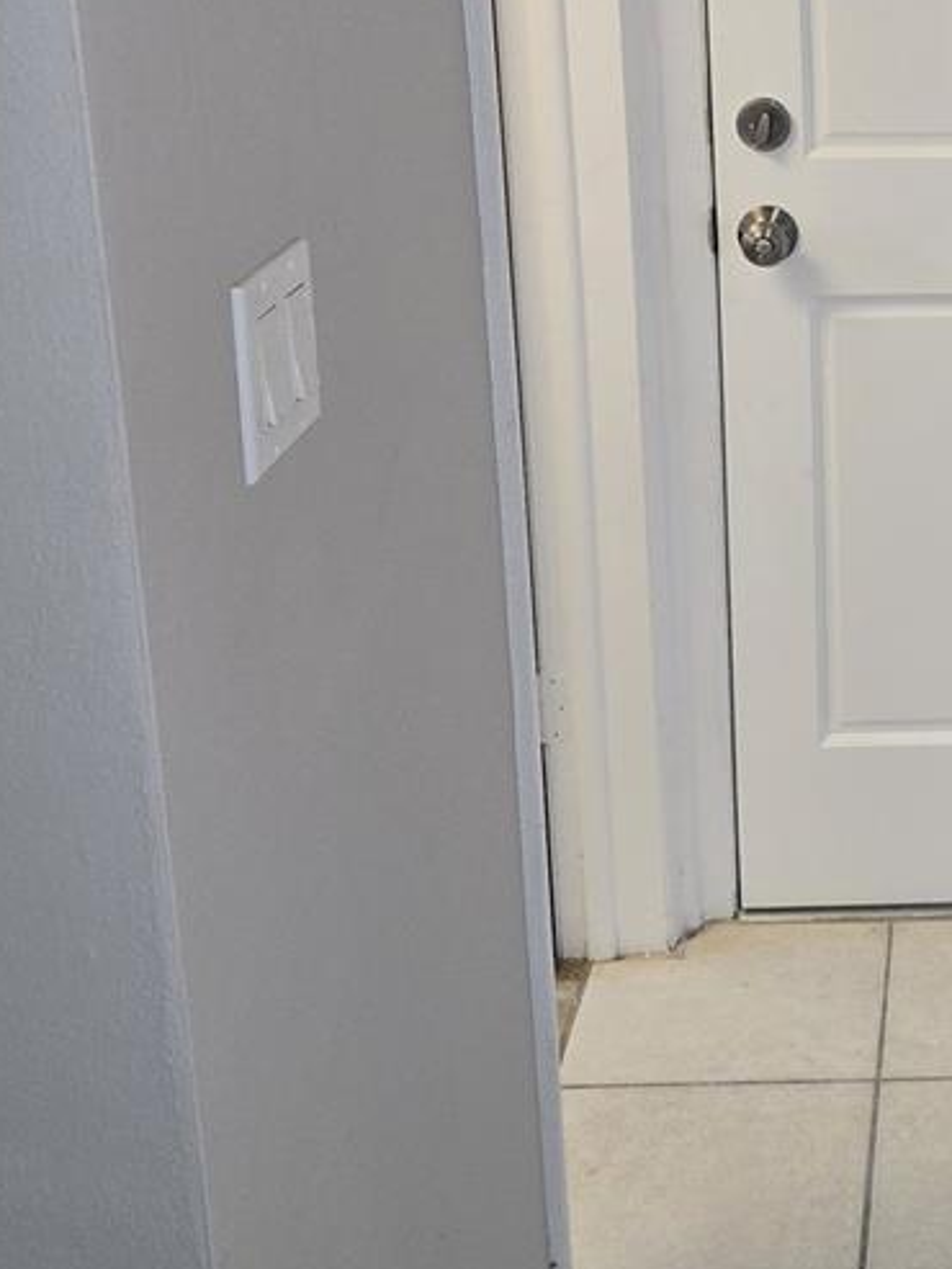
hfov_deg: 24.4
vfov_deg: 33.0
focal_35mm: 56
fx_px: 2053
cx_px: 1042
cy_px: 196
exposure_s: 1/60
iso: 125
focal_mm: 6.3
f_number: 1.7
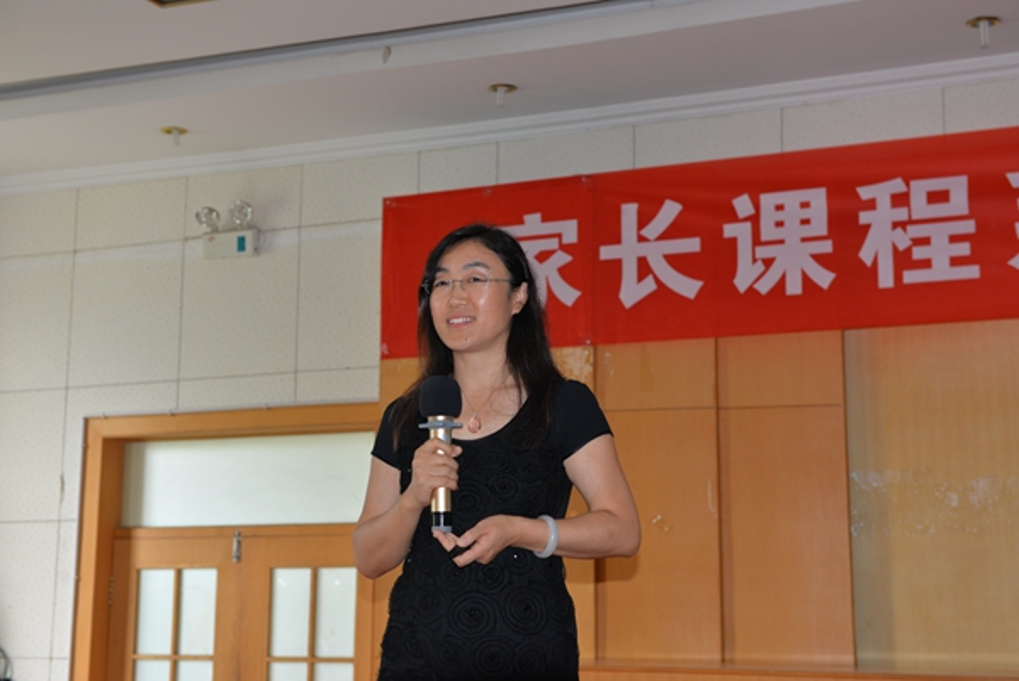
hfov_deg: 34.5
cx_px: 510
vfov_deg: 23.4
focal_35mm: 58
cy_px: 340
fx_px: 1643
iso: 800
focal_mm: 58
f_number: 5
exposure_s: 1/125
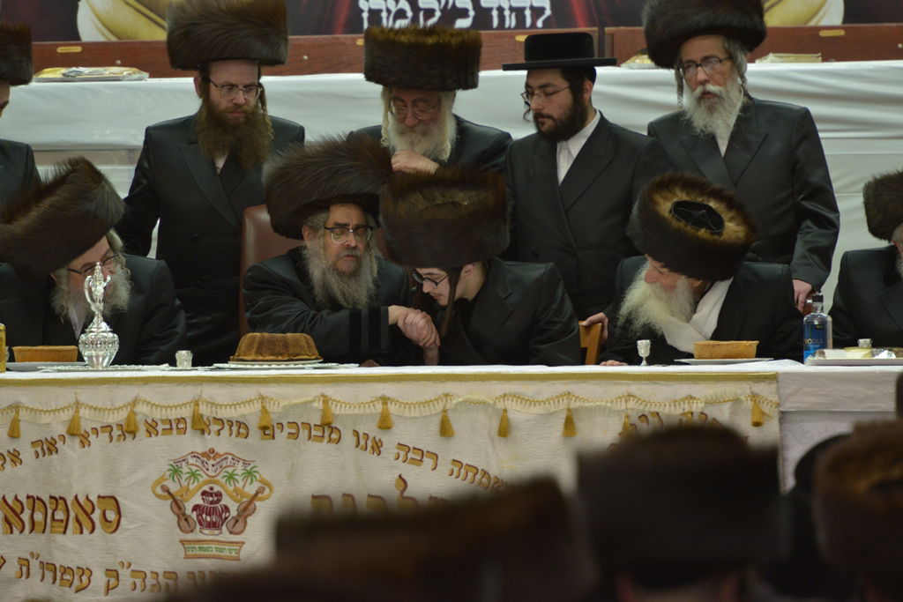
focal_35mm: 400
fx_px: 10034
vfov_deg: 3.4
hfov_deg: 5.2
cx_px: 452
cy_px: 301
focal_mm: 400
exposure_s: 1/125
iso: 1600
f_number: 5.6
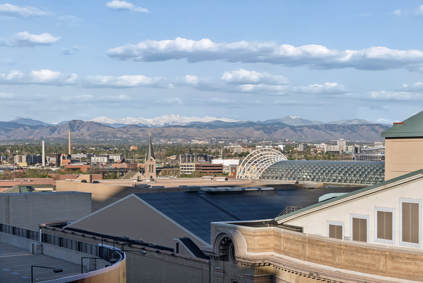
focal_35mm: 70
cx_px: 212
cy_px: 142
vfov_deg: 19.5
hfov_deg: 28.8
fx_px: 823
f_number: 9
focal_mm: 70
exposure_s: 1/2500
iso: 800
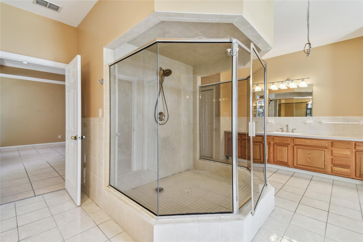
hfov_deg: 100.4
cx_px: 182
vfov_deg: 77.3
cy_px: 121
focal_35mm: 15
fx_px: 151
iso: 100
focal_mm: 10
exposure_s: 1/8
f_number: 7.1
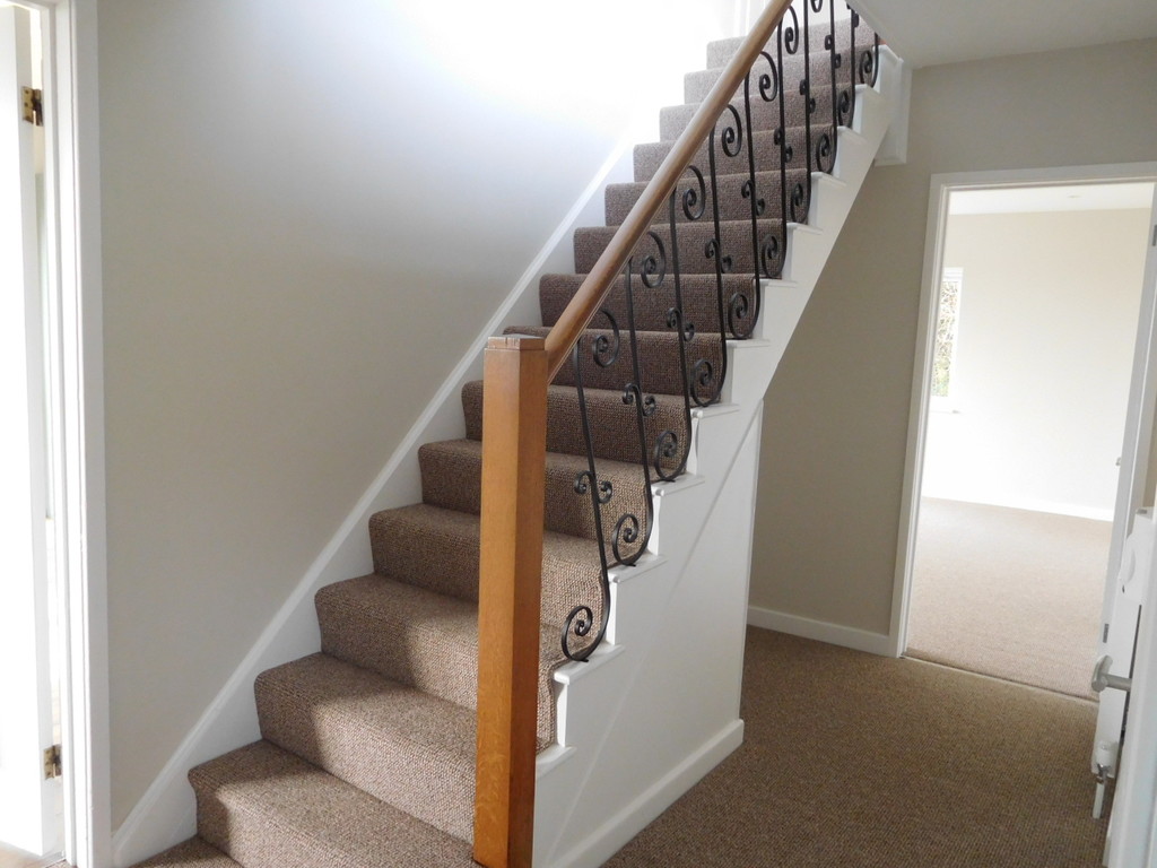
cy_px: 434
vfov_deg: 54.9
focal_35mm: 25
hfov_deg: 69.4
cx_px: 578
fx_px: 836
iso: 400
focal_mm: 4.5
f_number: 3.4
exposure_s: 1/30
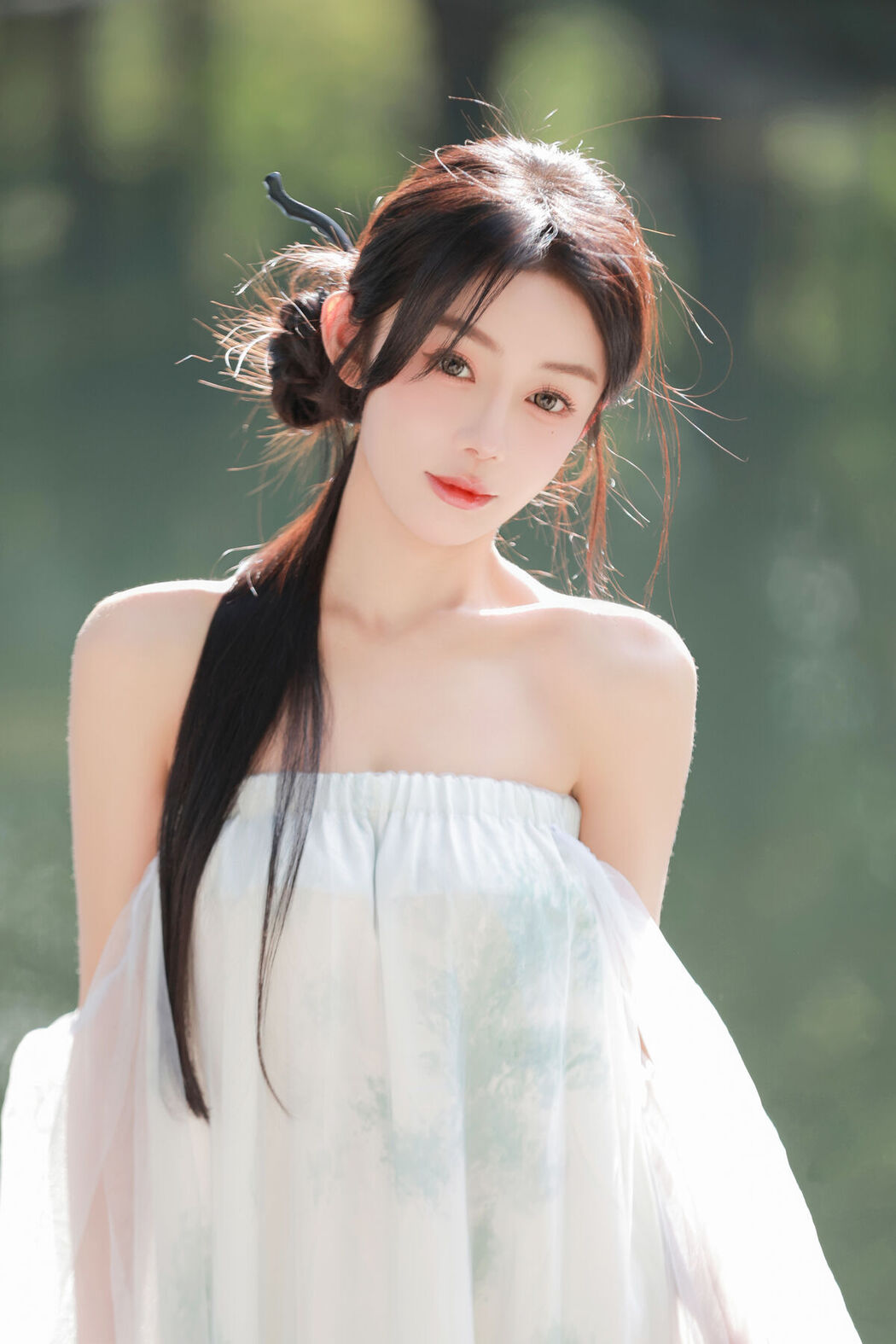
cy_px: 672
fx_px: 7429
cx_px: 448
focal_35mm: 199
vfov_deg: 10.3
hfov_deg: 6.9
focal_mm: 200
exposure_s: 1/640
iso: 500
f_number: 2.8
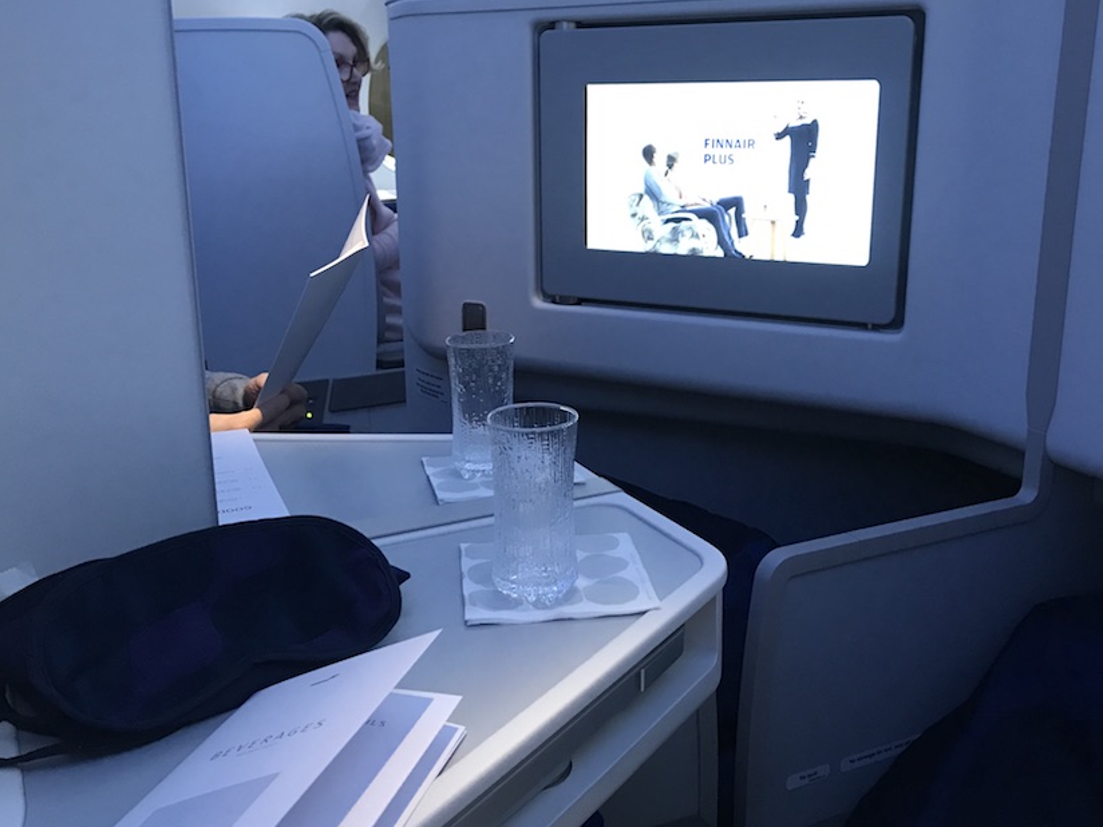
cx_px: 554
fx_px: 1083
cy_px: 387
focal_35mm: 34
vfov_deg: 41.8
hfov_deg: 54.0
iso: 64
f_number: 1.8
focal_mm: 3.99
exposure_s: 1/17
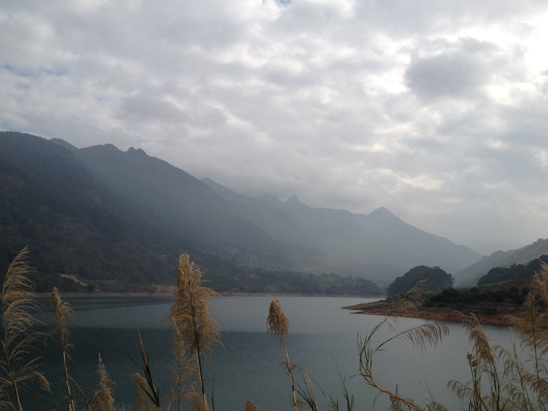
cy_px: 206
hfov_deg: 52.6
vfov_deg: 40.7
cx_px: 274
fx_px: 554
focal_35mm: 35
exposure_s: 1/2762
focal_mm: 4.28
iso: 50
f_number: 2.4
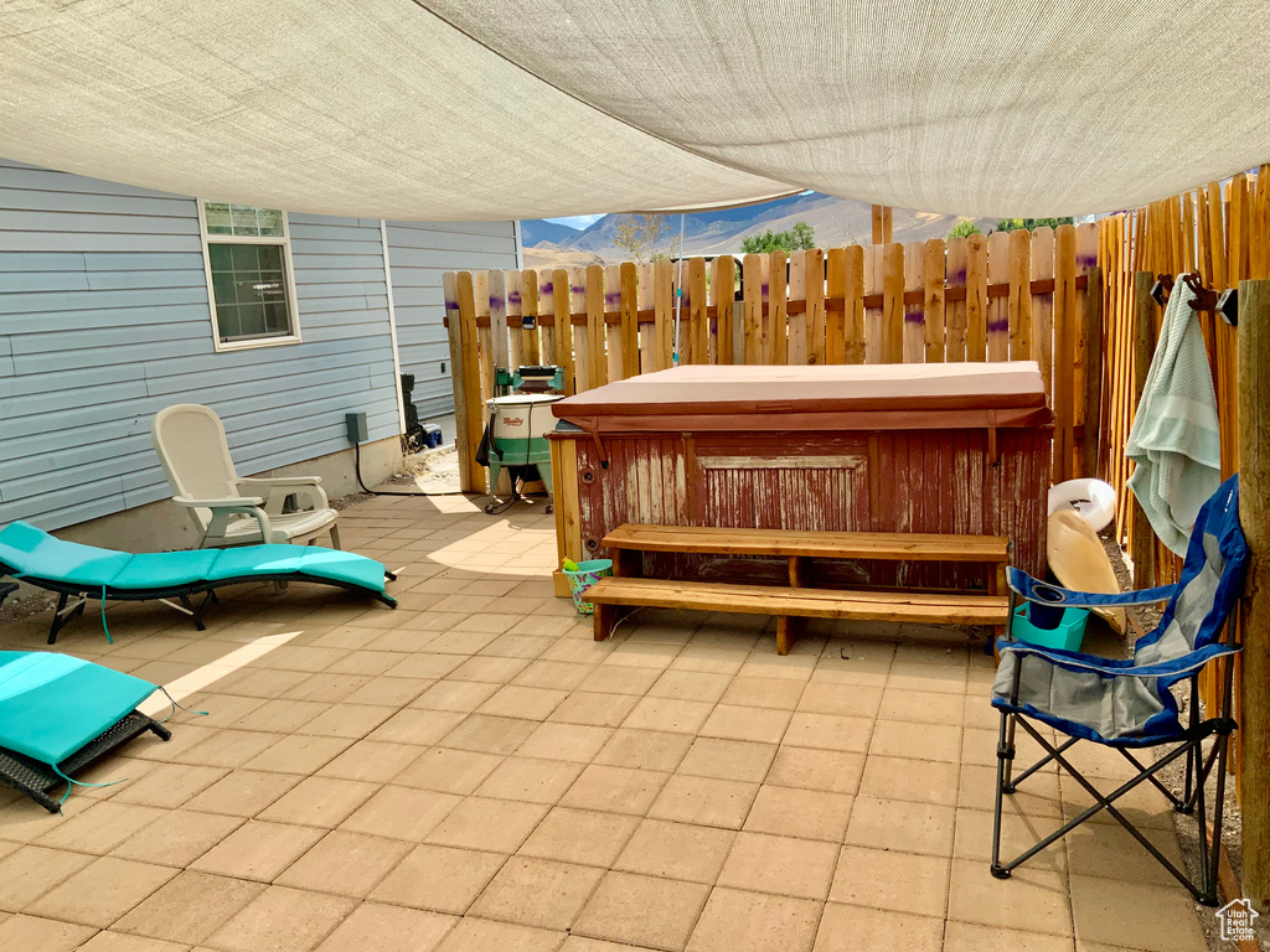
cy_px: 476
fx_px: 1064
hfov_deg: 61.7
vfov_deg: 48.2
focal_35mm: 29
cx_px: 635
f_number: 1.8
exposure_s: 1/1311
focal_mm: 3
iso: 16
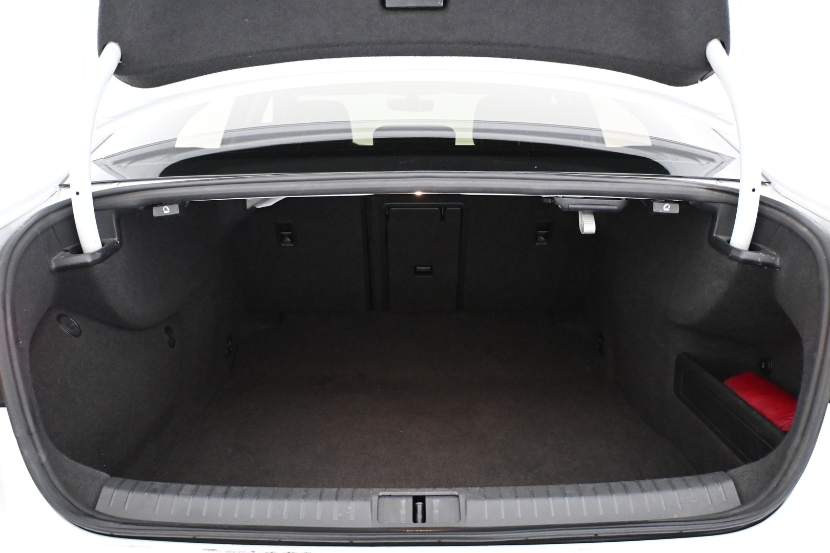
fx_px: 709
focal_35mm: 31
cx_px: 415
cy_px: 276
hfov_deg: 60.7
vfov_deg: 42.6
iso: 5600
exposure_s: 1/60
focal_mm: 20.5
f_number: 3.8
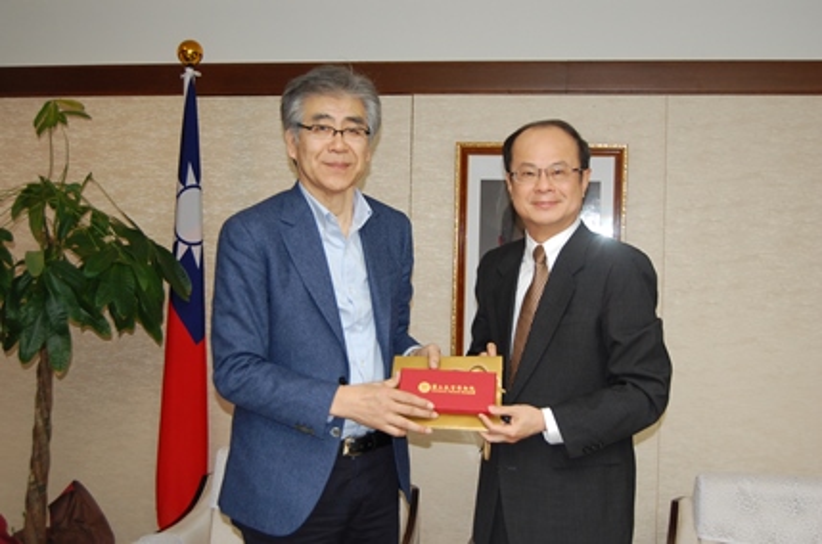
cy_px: 272
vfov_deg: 28.8
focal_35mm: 46
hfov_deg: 42.4
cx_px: 411
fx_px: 1059
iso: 400
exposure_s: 1/60
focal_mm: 31
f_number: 4.5
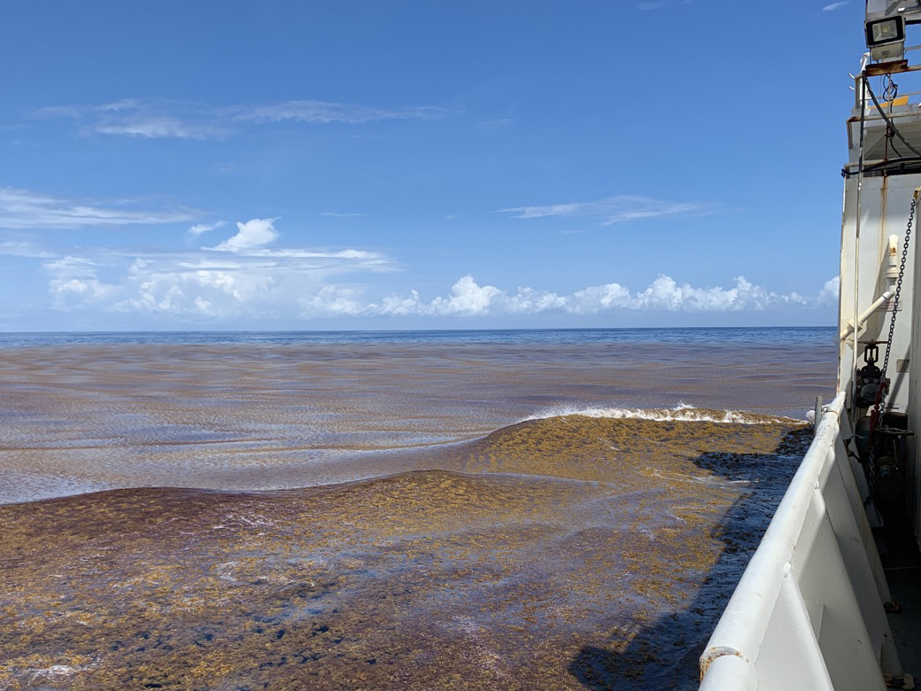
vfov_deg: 43.9
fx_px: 851
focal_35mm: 32
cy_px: 417
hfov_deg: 56.5
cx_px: 380
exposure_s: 1/3289
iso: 25
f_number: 1.8
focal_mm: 4.25
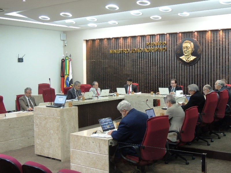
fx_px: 334
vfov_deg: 29.1
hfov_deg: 38.2
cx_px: 116
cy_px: 86
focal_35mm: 50
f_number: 3.6
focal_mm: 8.9
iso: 400
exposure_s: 1/15
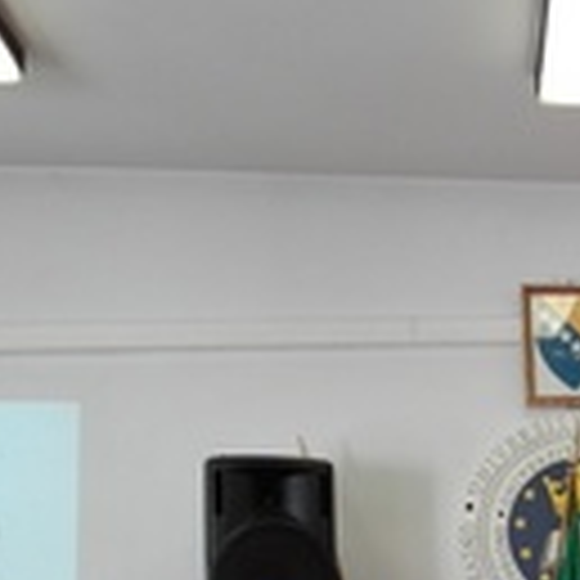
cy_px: 578
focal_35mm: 72
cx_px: 706
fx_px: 1365
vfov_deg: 23.0
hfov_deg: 22.1
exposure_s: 1/33
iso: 310
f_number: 2
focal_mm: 3.79
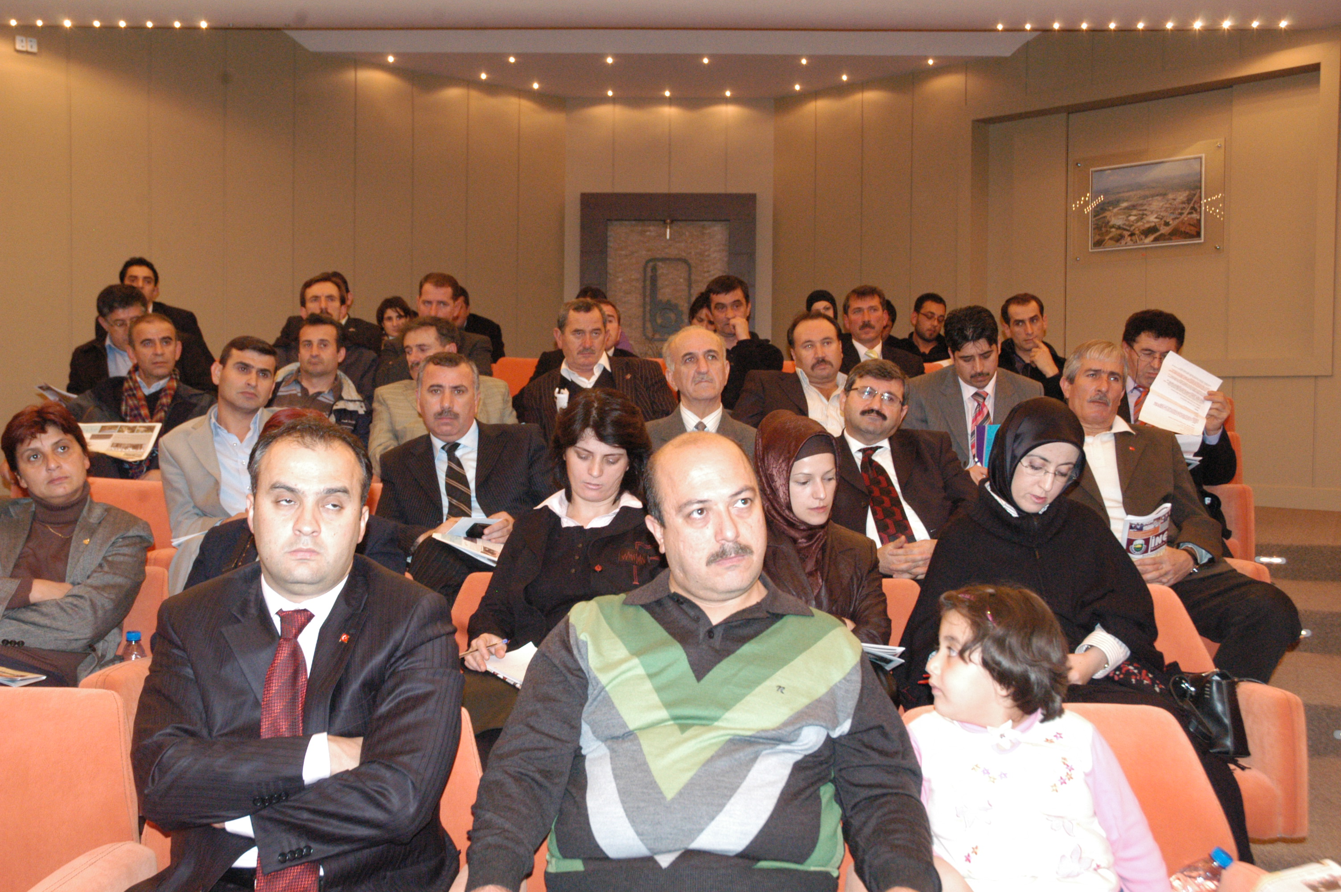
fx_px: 1507
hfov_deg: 48.0
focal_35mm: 40
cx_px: 670
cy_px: 446
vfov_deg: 33.0
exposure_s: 1/60
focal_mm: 27
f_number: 5.6
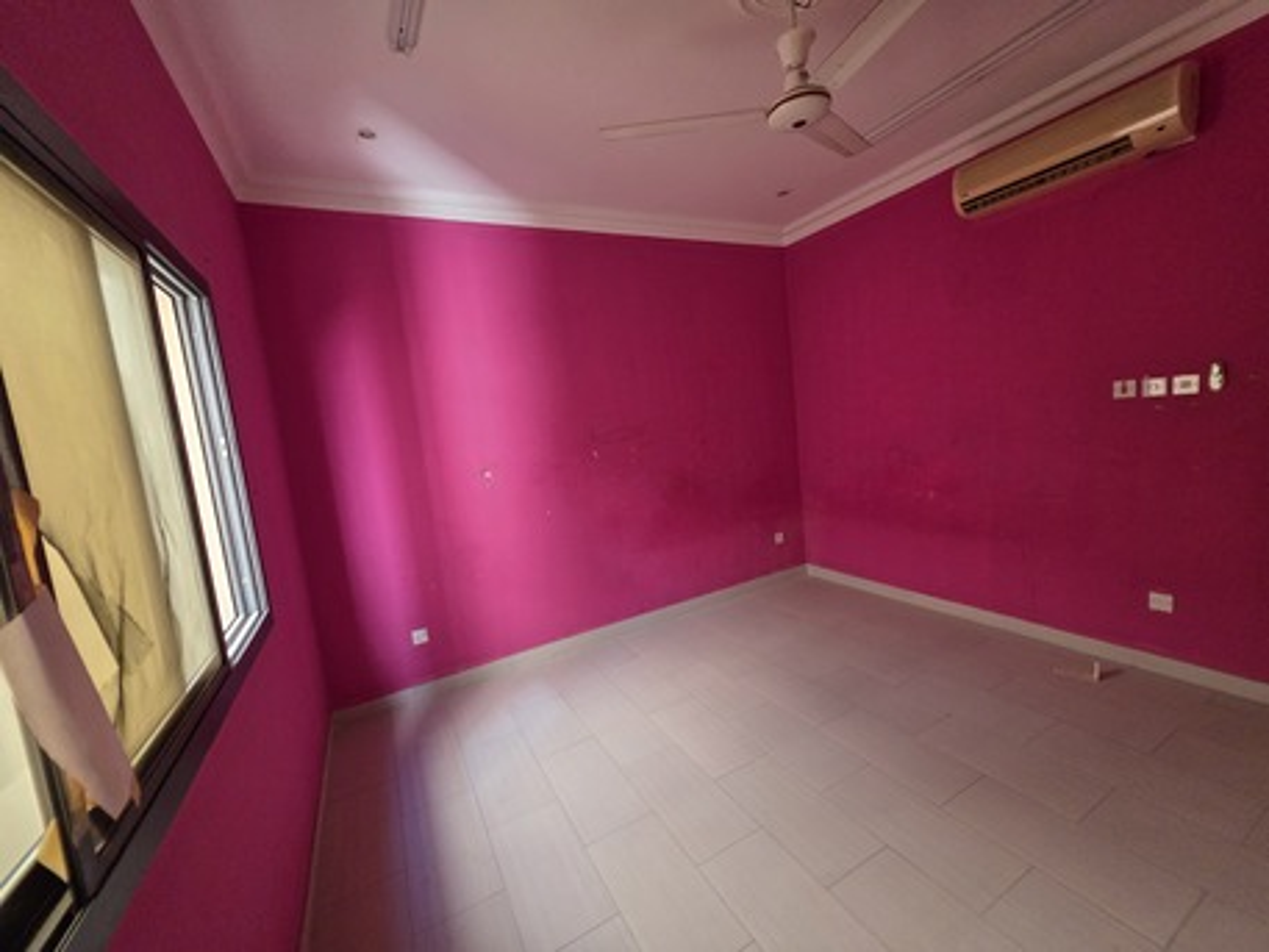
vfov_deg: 89.9
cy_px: 476
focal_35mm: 13
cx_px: 634
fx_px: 477
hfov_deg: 106.2
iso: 500
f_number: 1.9
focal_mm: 2.2
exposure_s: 1/359
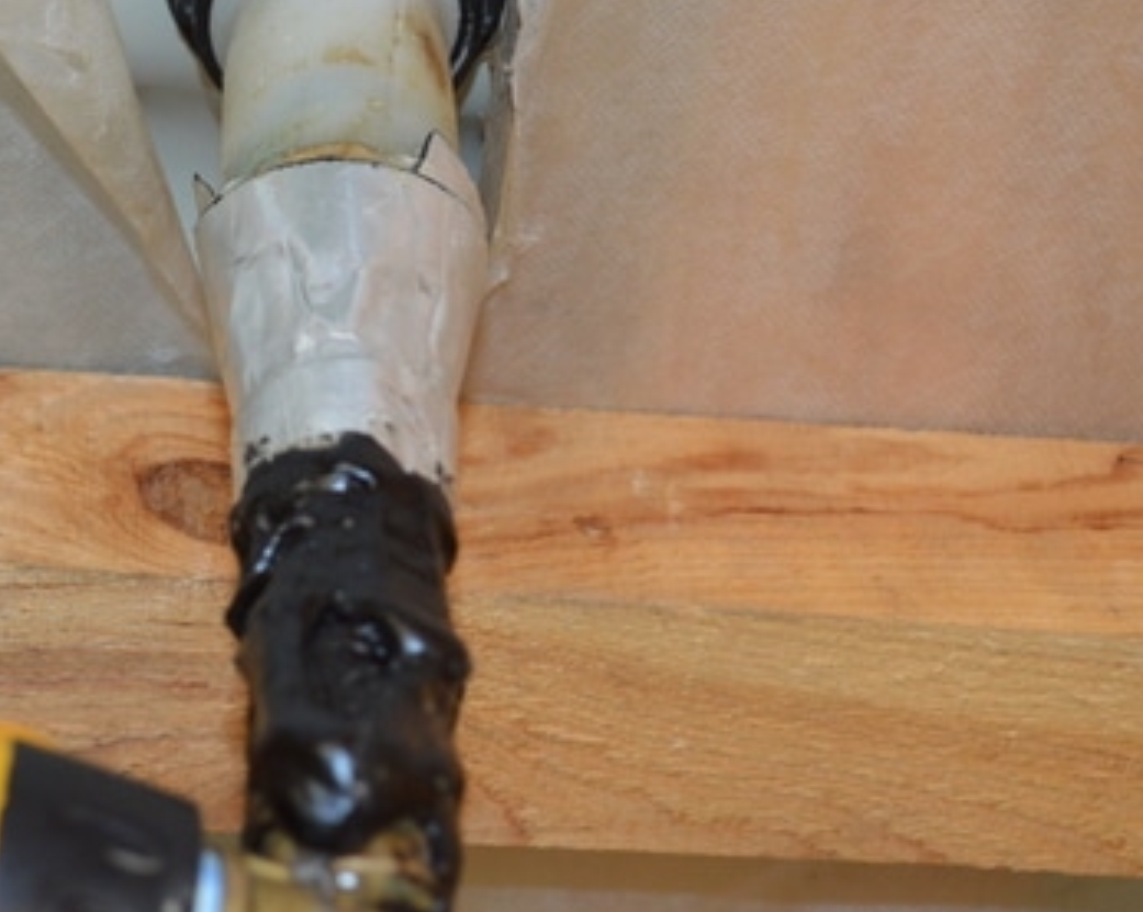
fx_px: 3071
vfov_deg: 16.8
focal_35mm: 91
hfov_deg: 21.0
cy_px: 263
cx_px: 362
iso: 720
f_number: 5
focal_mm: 35
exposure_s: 1/60
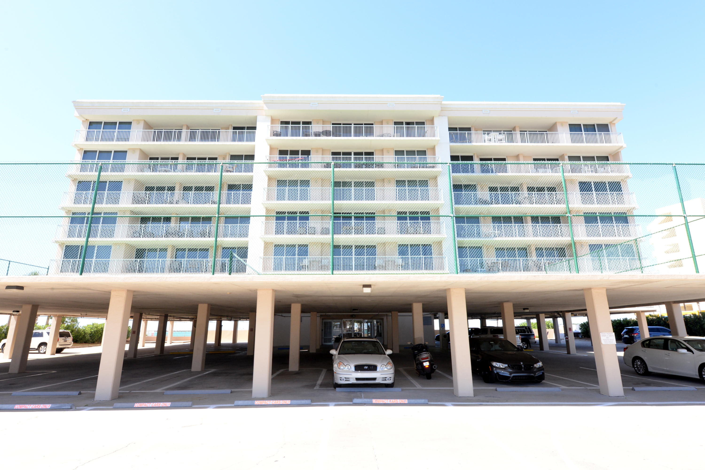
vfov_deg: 64.6
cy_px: 235
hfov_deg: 86.9
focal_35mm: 19
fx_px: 372
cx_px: 352
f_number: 11
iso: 800
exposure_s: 1/200
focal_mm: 19
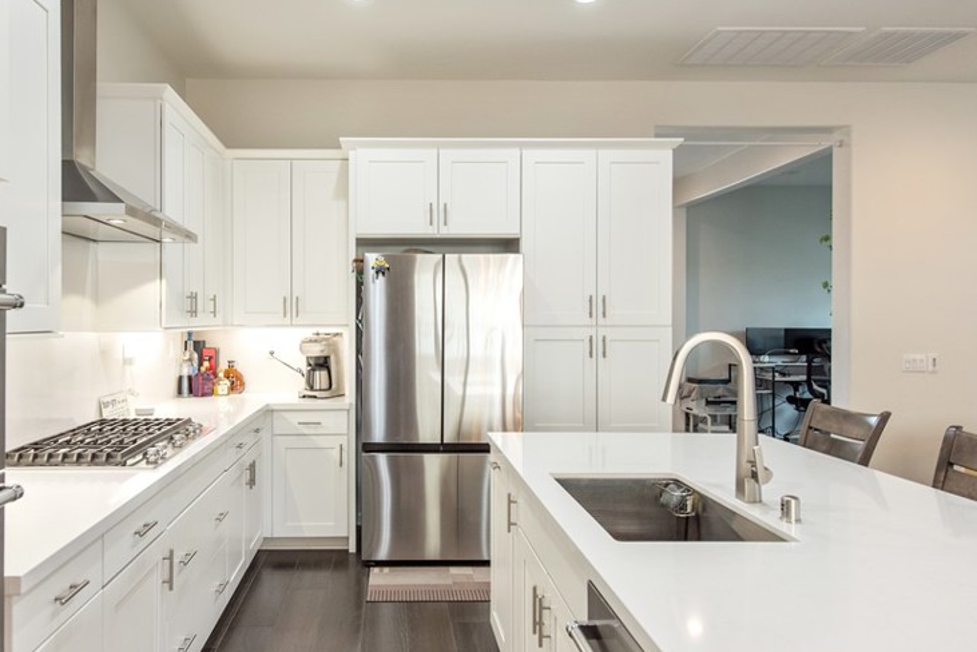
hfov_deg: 65.0
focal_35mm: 28
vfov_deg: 46.4
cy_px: 324
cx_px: 400
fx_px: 760
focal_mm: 20
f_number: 4.5
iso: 400
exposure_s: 1/80
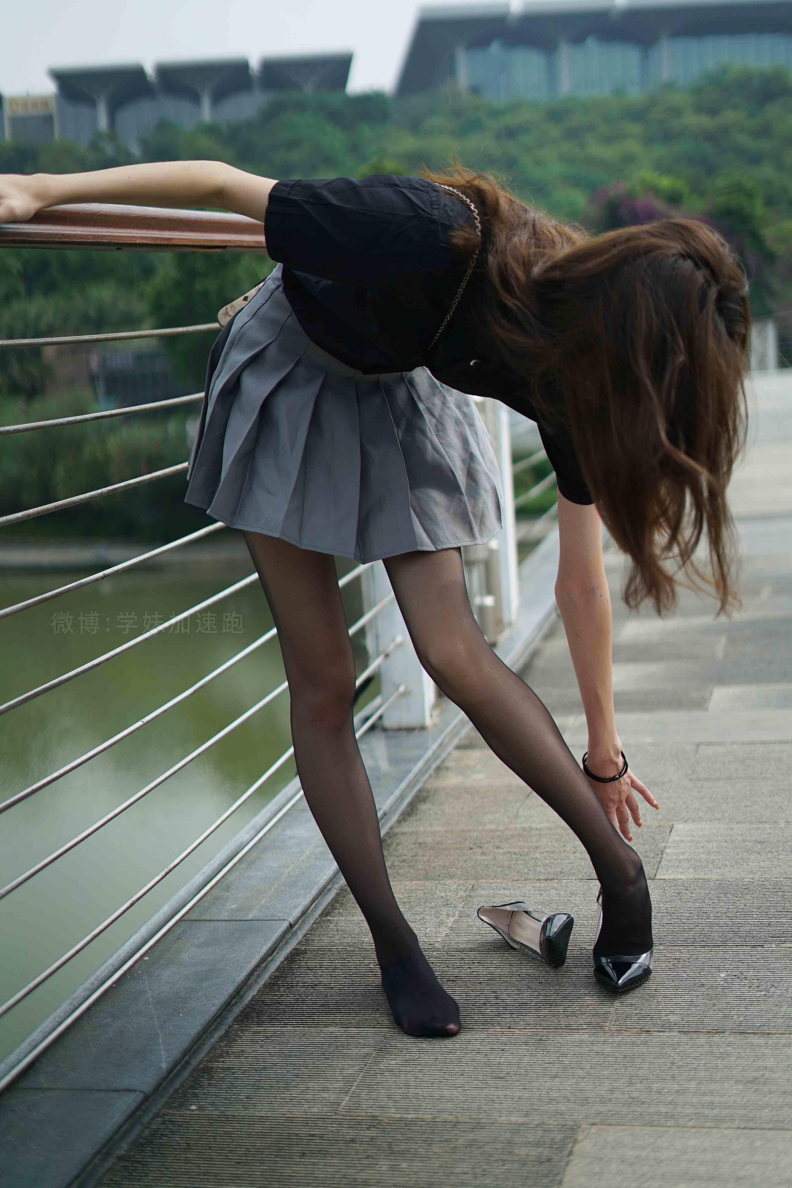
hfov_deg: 26.5
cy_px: 590
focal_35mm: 51
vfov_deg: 38.9
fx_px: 1683
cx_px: 390
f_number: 1.8
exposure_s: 1/8000
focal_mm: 50
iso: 200
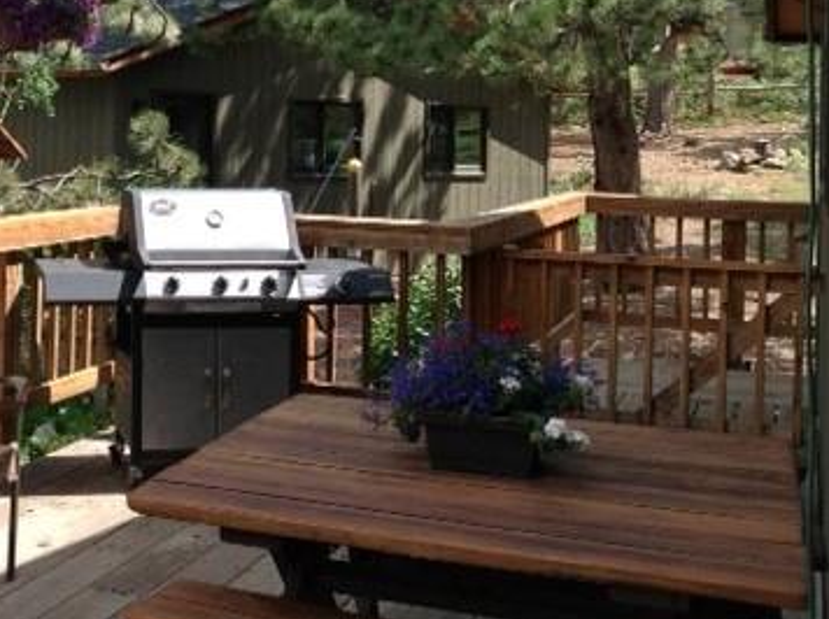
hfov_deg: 29.8
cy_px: 133
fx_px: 1507
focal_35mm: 63
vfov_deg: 22.9
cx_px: 130
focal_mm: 4.28
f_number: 2.4
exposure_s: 1/672
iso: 50
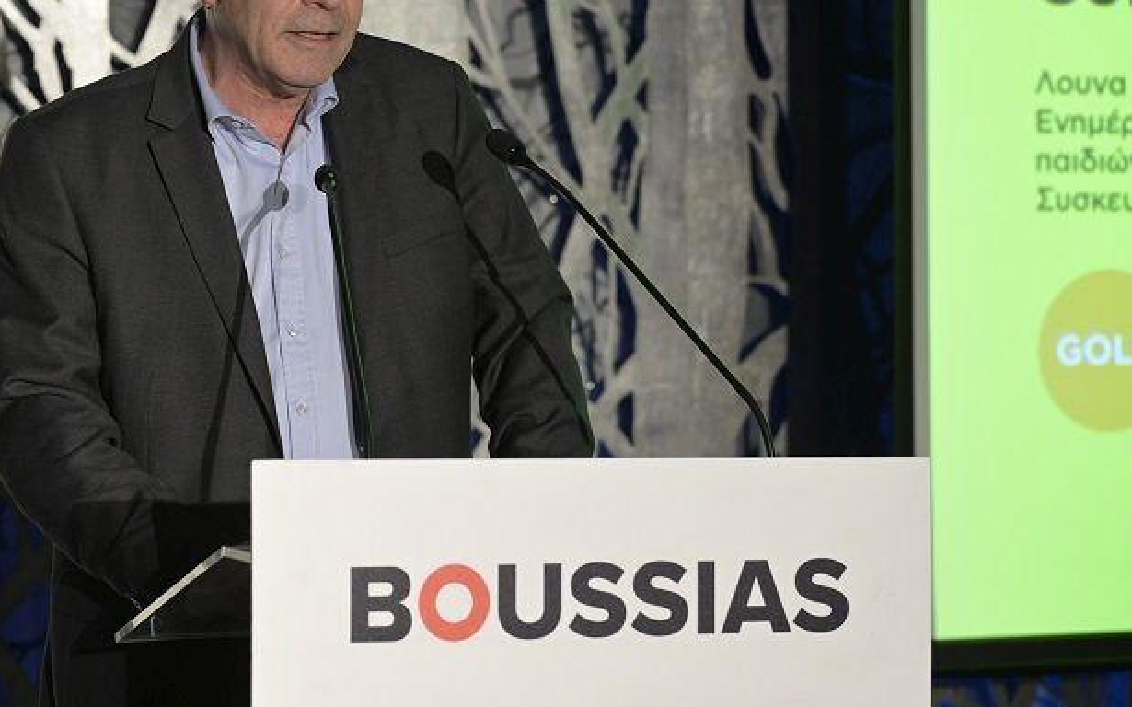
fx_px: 3639
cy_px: 268
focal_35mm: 118
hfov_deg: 17.7
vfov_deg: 11.1
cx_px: 572
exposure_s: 1/160
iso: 2000
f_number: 4
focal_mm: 89
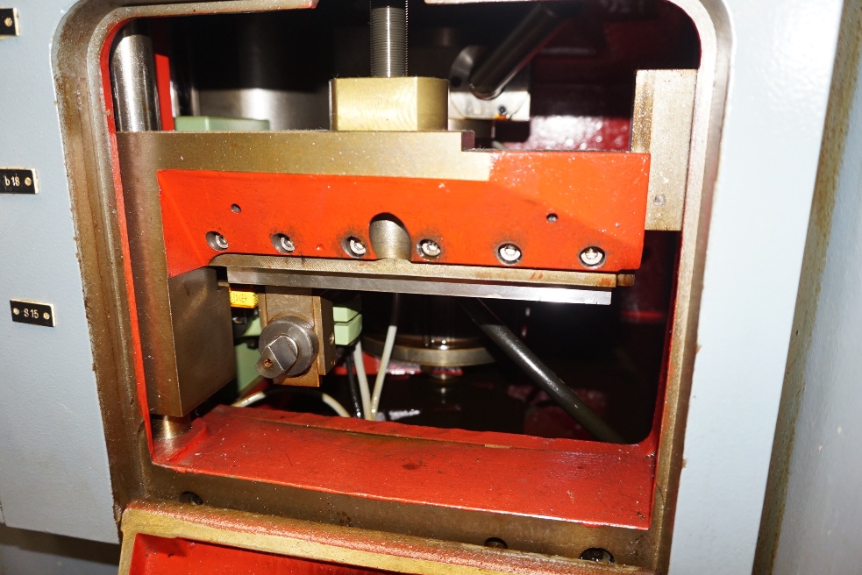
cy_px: 286
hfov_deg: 71.5
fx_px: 599
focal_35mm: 25
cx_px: 430
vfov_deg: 51.3
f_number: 3.5
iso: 800
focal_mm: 16
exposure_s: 1/60
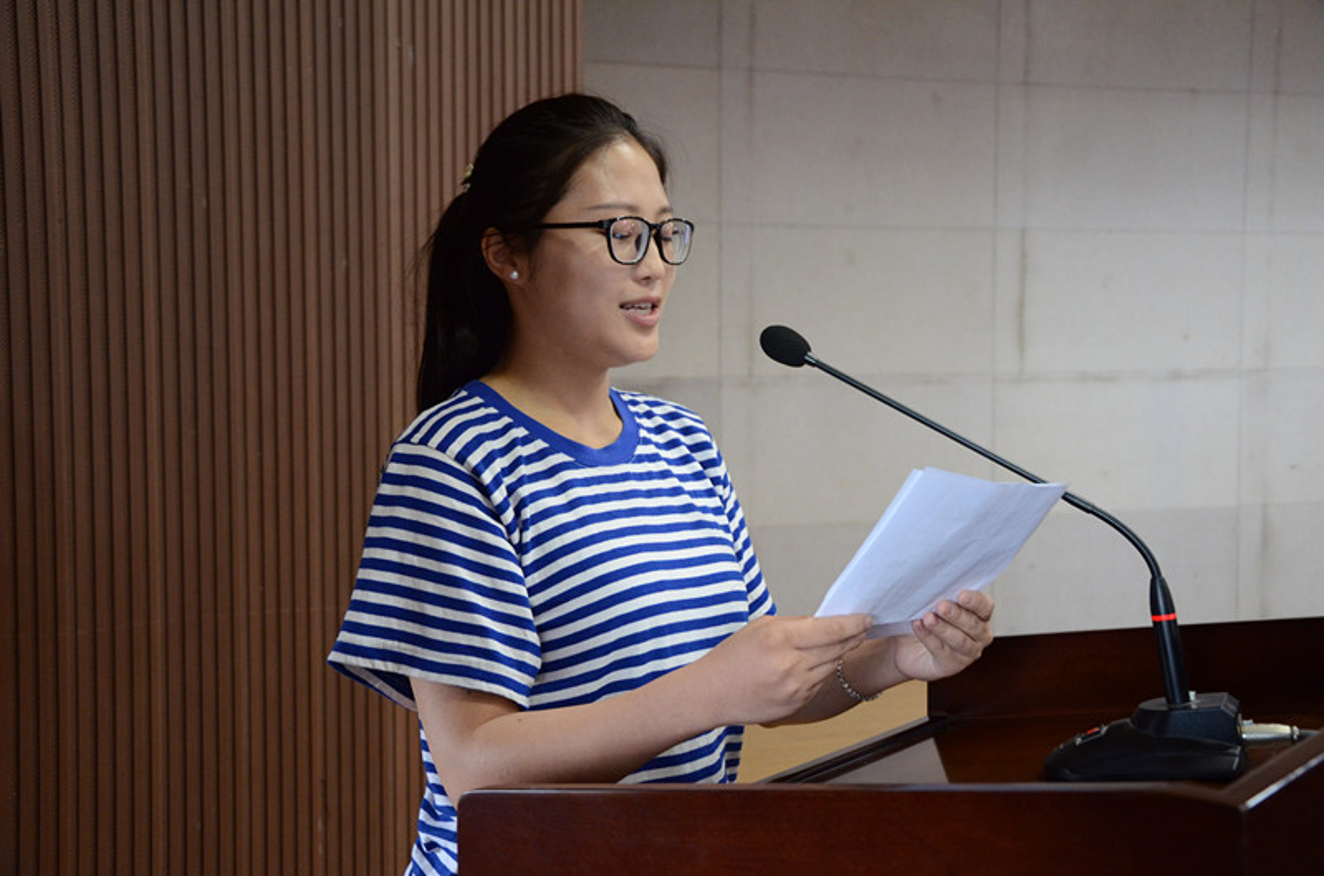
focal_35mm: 39
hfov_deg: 49.7
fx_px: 1431
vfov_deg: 34.0
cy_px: 438
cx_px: 662
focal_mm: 26
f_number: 4
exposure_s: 1/60
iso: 1600
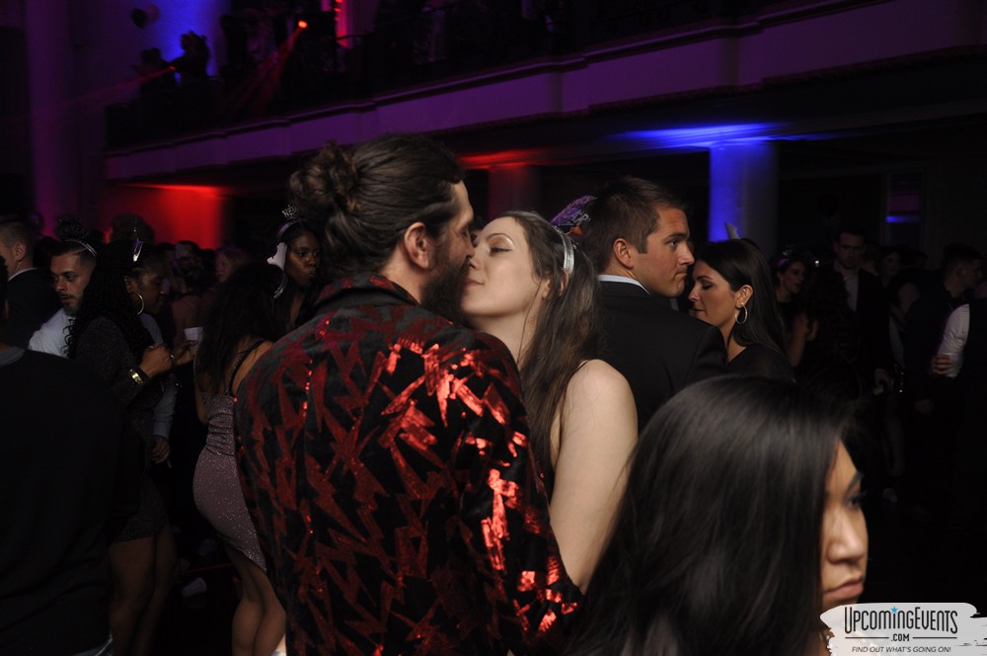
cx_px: 494
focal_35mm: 42
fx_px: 1150
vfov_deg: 31.8
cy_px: 328
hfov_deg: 46.5
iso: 400
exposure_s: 1/60
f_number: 5
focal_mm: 28
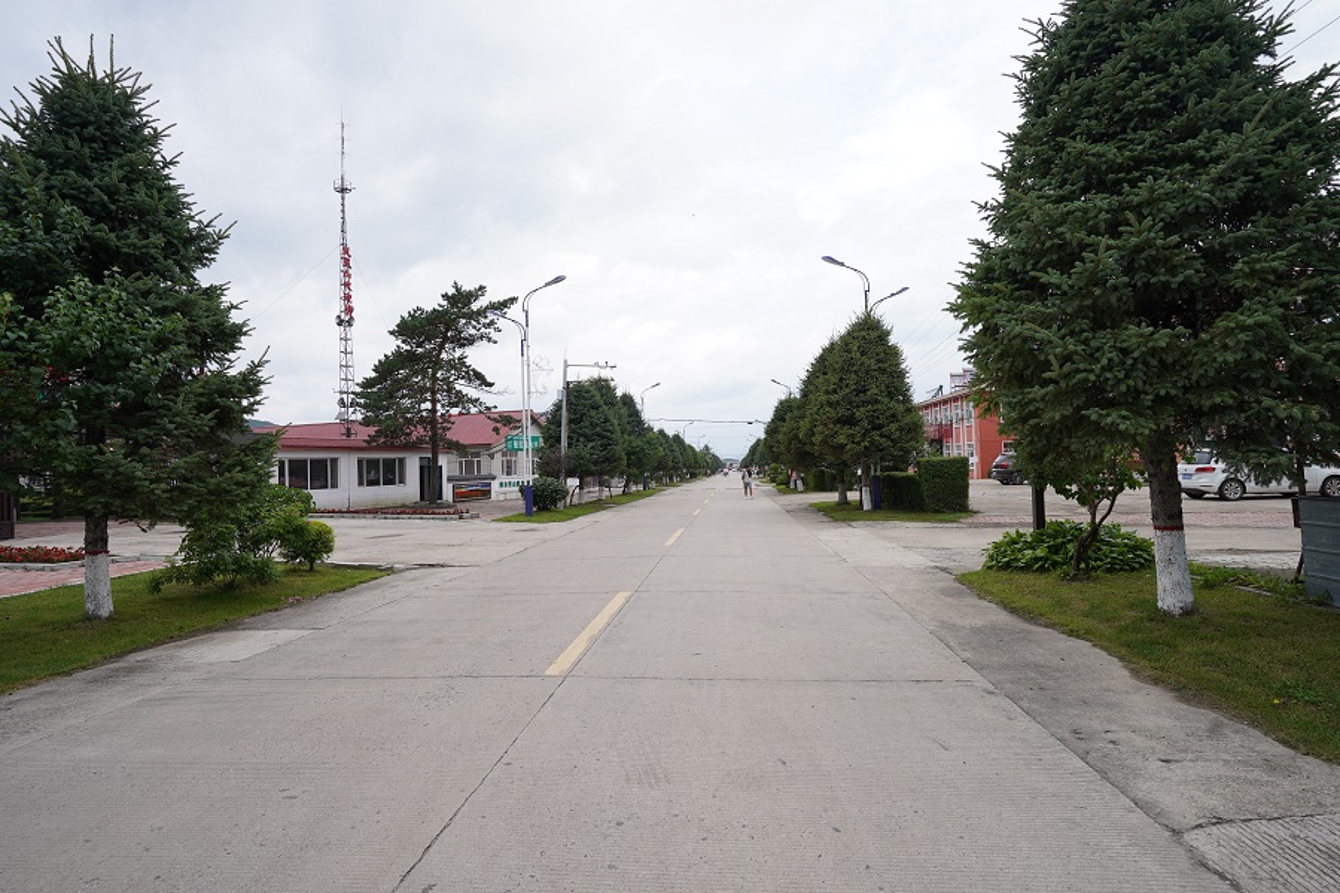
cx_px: 670
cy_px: 446
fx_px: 670
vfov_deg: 67.4
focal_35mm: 18
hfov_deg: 90.0
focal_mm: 18
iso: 100
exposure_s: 1/160
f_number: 5.6
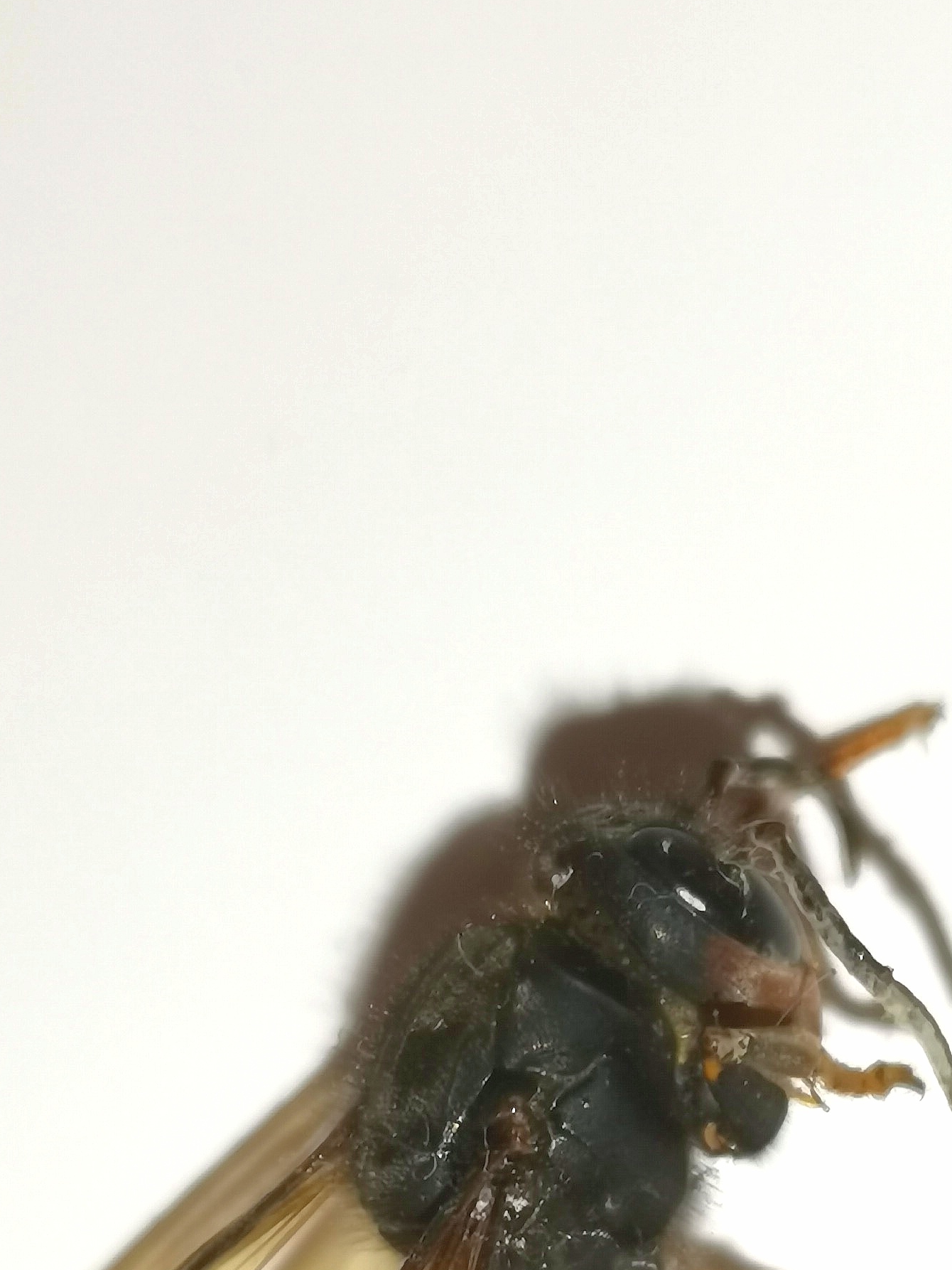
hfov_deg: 14.3
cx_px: 658
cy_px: 1229
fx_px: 3776
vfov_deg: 18.6
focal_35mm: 103
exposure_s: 1/120
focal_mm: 4.75
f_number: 1.8
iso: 125
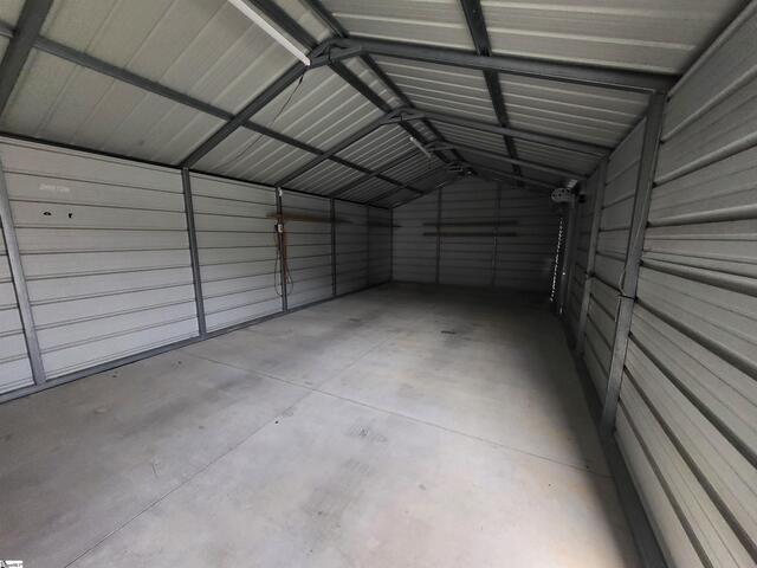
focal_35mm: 13
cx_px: 378
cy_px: 284
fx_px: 284
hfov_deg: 106.2
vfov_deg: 89.9
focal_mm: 1.74
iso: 160
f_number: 2.2
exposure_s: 1/60
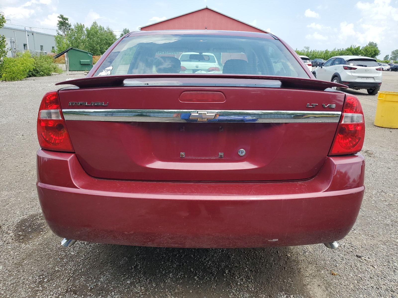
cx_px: 199
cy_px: 149
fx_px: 299
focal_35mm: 26
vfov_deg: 53.1
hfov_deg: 67.3
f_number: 1.5
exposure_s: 1/1667
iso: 50
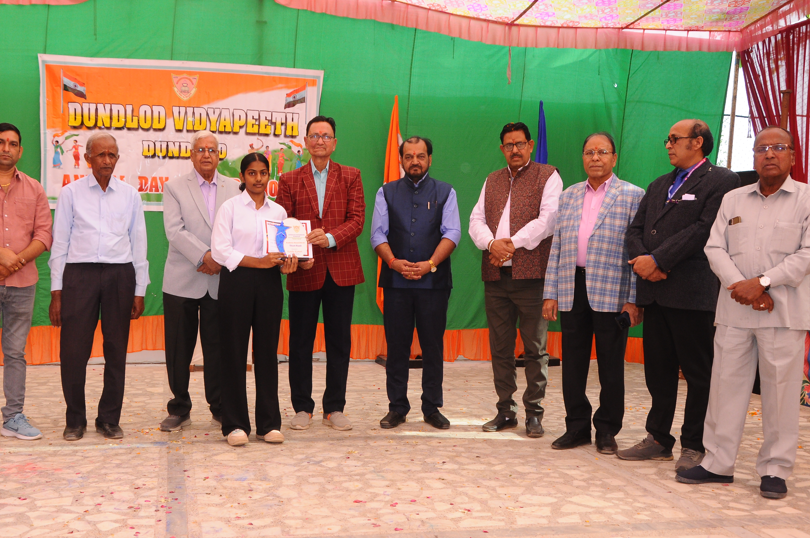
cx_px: 363
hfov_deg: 46.8
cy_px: 285
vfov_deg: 32.1
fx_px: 934
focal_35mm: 42
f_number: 7.1
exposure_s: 1/160
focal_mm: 25
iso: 640
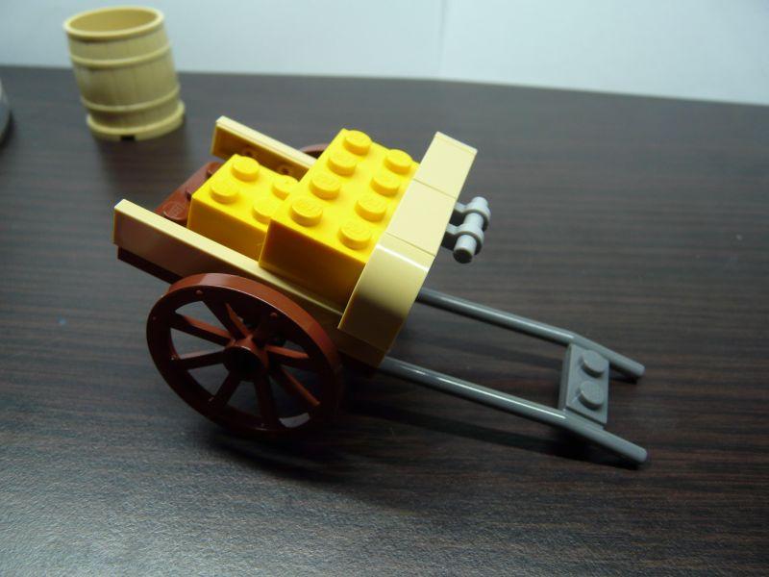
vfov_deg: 49.7
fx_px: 622
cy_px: 288
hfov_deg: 63.4
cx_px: 384
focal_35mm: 28
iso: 100
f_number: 2.8
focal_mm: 4.6
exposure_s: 1/30
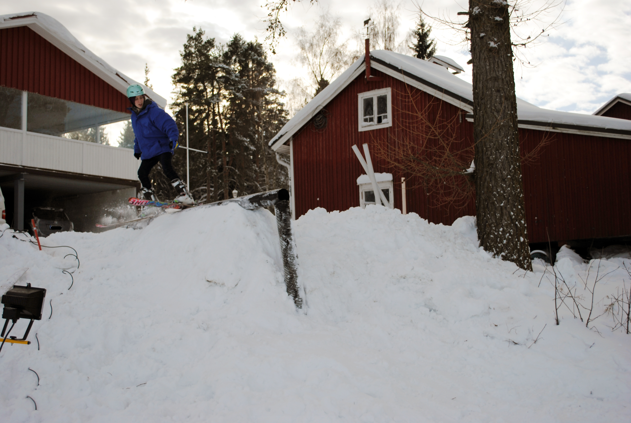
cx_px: 316
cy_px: 212
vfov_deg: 29.9
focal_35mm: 45
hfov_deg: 43.6
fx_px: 790
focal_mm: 30
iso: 100
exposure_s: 1/1000
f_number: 4.5
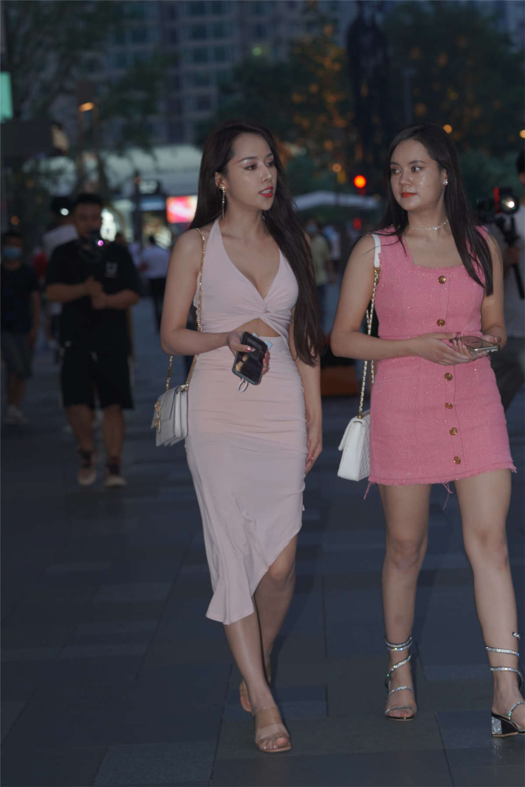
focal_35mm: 135
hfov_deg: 10.2
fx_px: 2953
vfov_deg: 15.2
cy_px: 394
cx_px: 262
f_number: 6.3
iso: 640
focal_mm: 135
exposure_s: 1/200
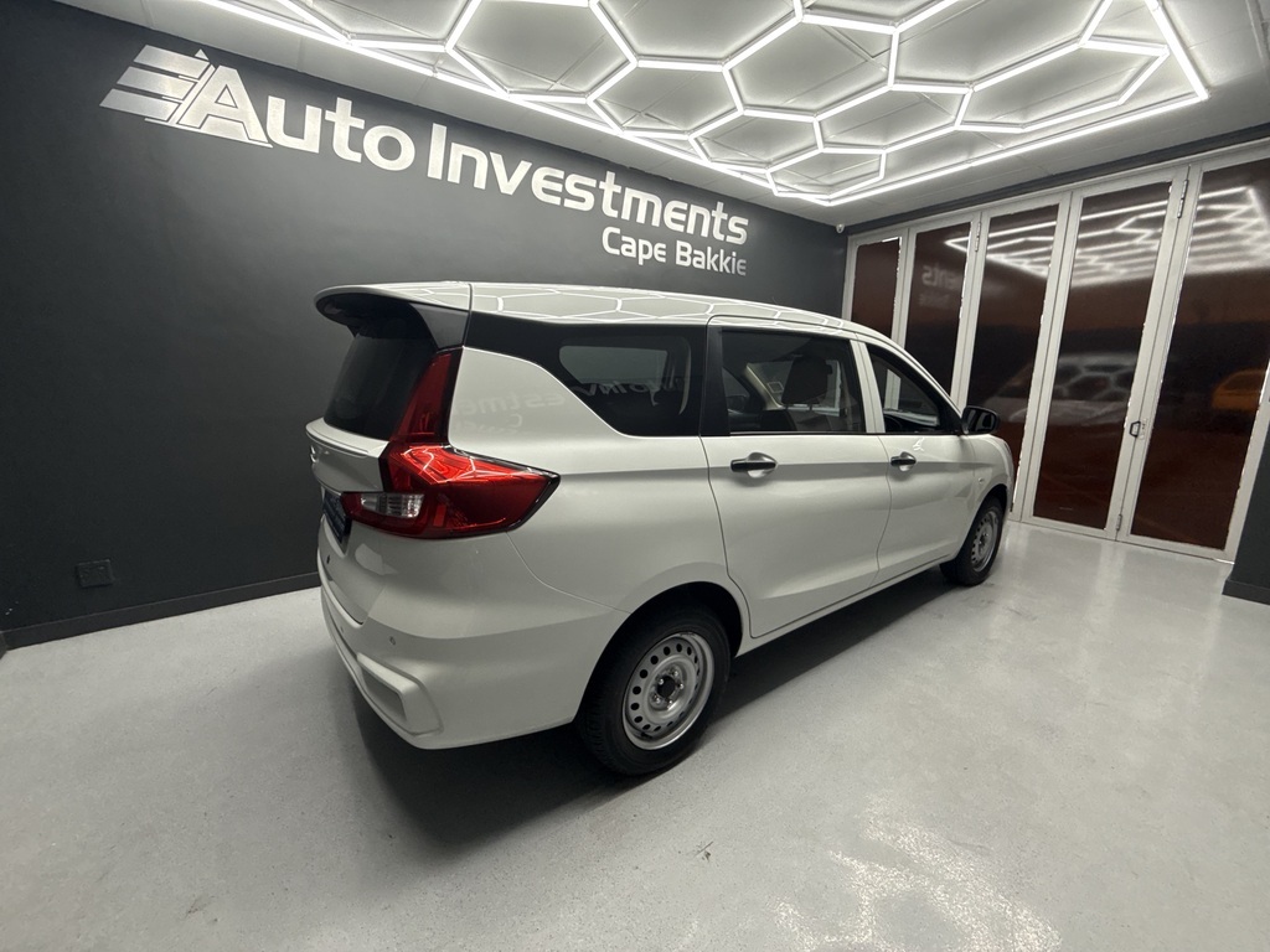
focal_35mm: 14
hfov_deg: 102.1
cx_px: 635
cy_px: 476
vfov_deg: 85.7
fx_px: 514
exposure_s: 1/100
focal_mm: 2.22
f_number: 2.2
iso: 100
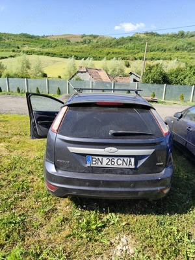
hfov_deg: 58.9
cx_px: 98
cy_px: 130
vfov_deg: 73.9
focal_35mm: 23
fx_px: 173
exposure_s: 1/528
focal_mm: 6.19
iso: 50
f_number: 1.65
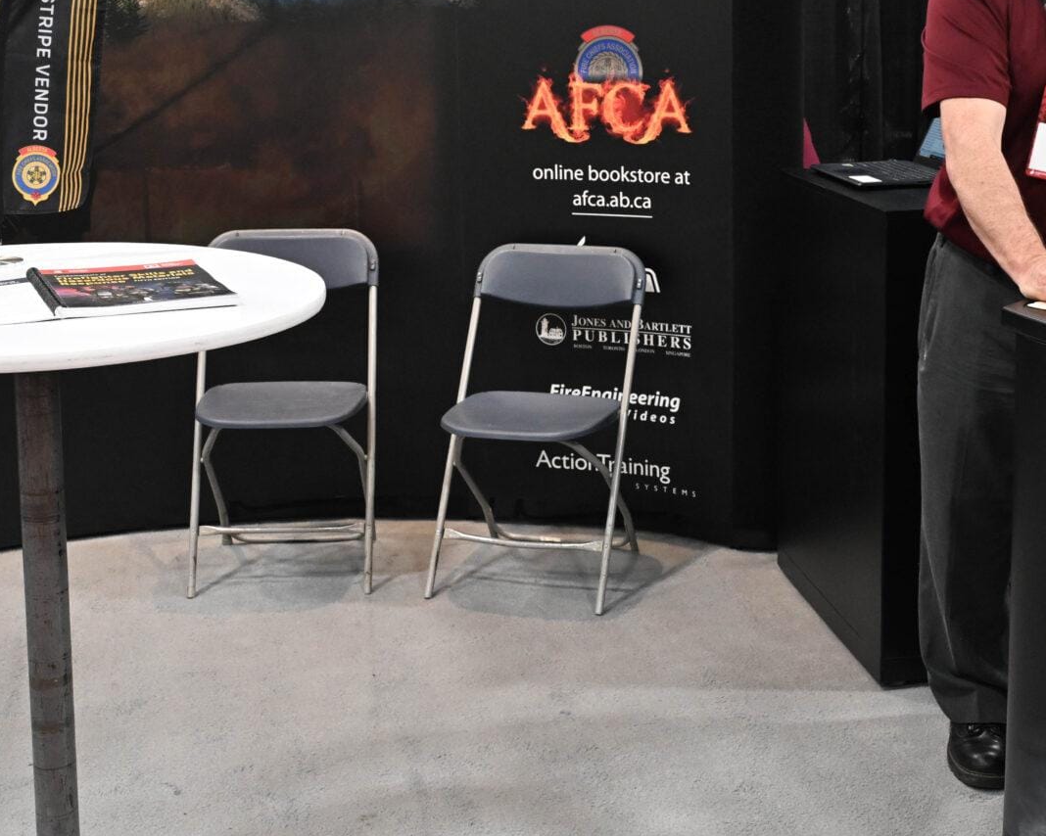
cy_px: 216
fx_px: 1671
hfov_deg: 34.7
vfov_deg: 27.7
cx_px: 592
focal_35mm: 54
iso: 1600
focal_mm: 24
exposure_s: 1/60
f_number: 5.6
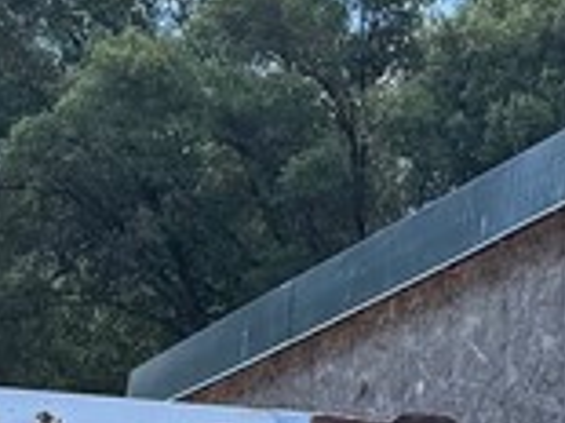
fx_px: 2593
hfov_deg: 12.4
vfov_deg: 8.9
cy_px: 777
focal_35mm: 159
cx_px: 368
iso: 80
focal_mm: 6.76
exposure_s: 1/1010
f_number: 1.78
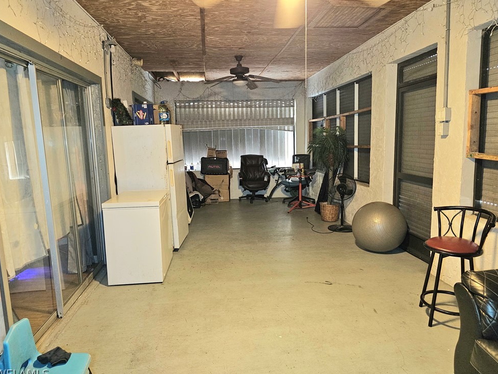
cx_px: 245
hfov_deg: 71.6
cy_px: 187
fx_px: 345
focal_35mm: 24
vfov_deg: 56.8
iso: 640
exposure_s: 1/30
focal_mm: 6.3
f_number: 1.7
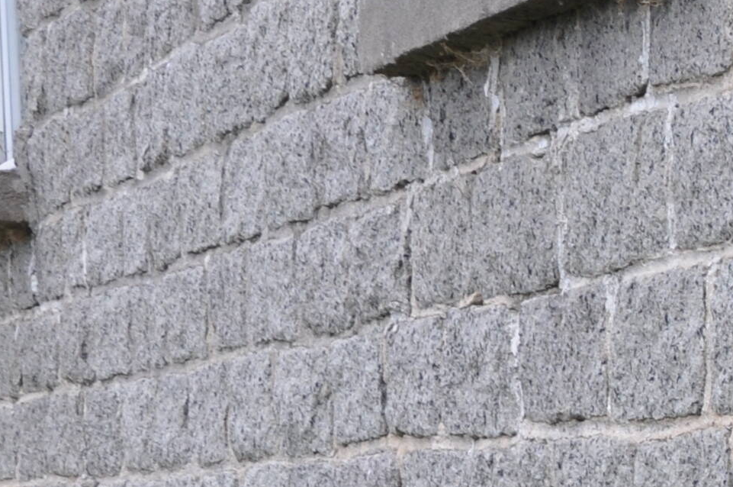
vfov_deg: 7.6
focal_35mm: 174
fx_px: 3538
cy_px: 889
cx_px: 1619
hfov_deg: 10.5
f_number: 5.6
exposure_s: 1/125
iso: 360
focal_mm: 26
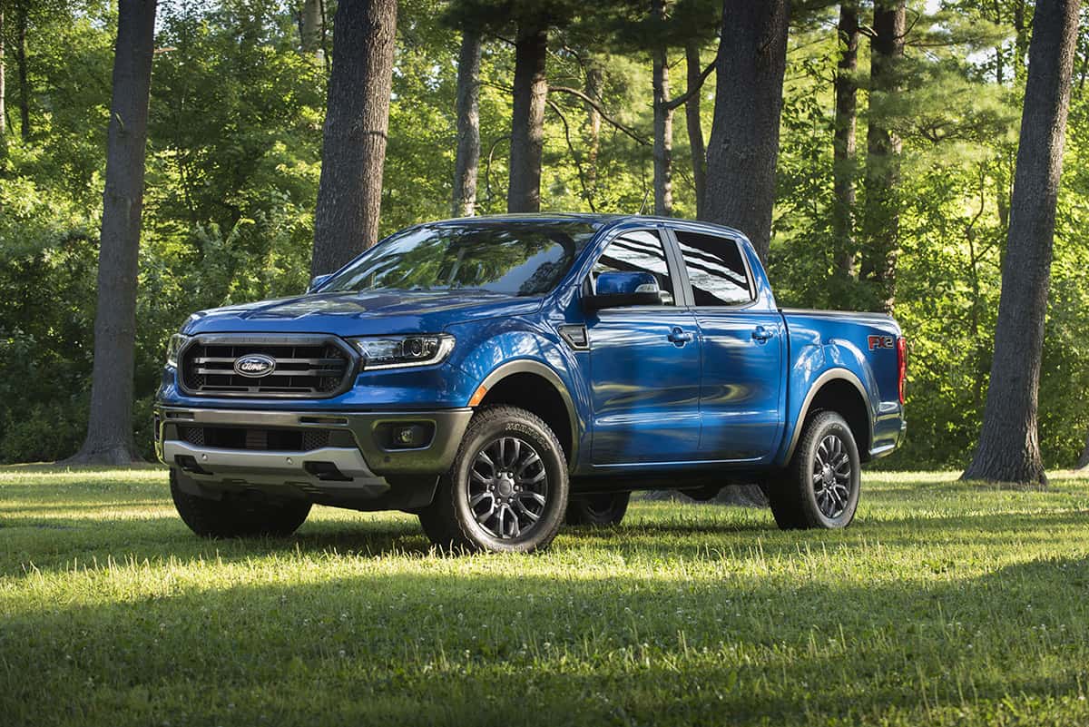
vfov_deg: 15.9
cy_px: 364
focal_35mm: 86
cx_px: 544
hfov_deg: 23.6
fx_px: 2602
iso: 400
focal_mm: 86
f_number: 5.6
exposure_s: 1/80
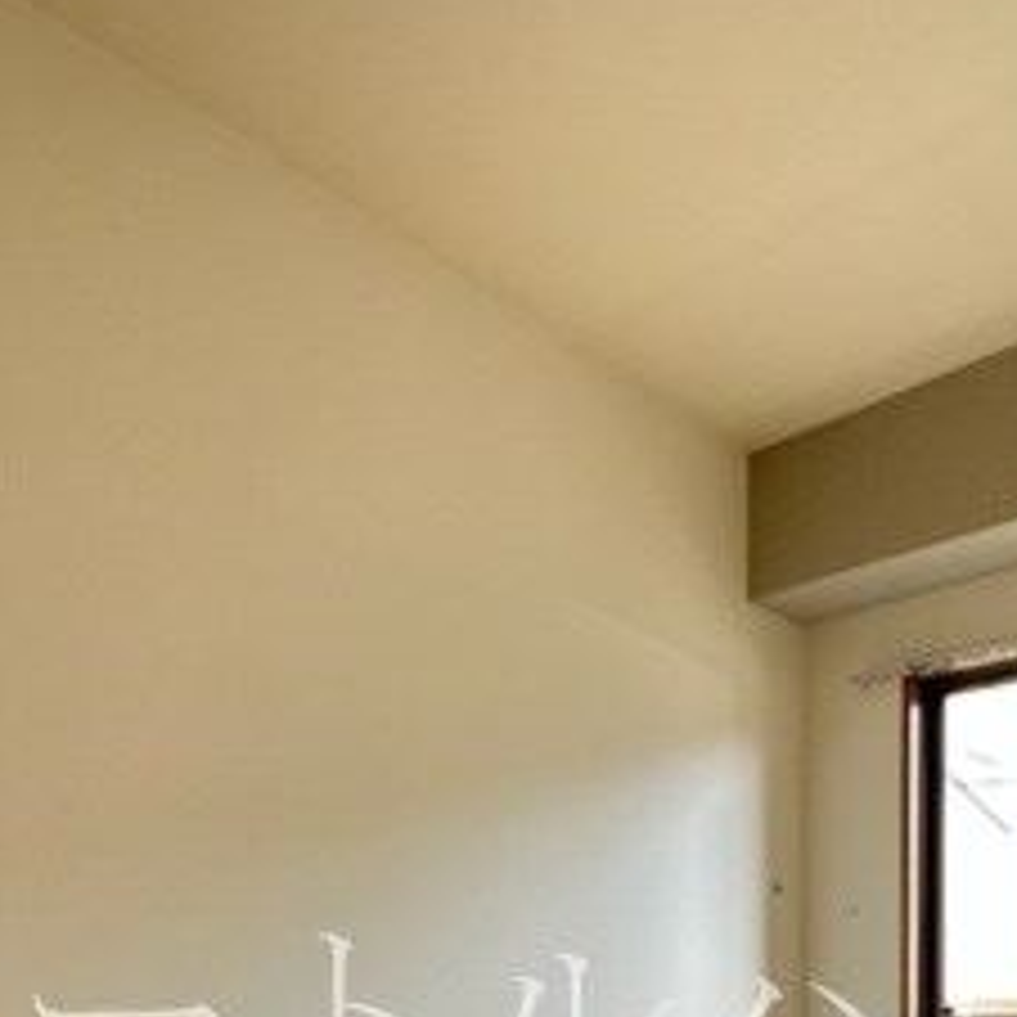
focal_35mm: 35
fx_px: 1163
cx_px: 572
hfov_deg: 47.1
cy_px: 1030
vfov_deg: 40.9
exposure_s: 1/99
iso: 80
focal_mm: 2.22
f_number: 2.2
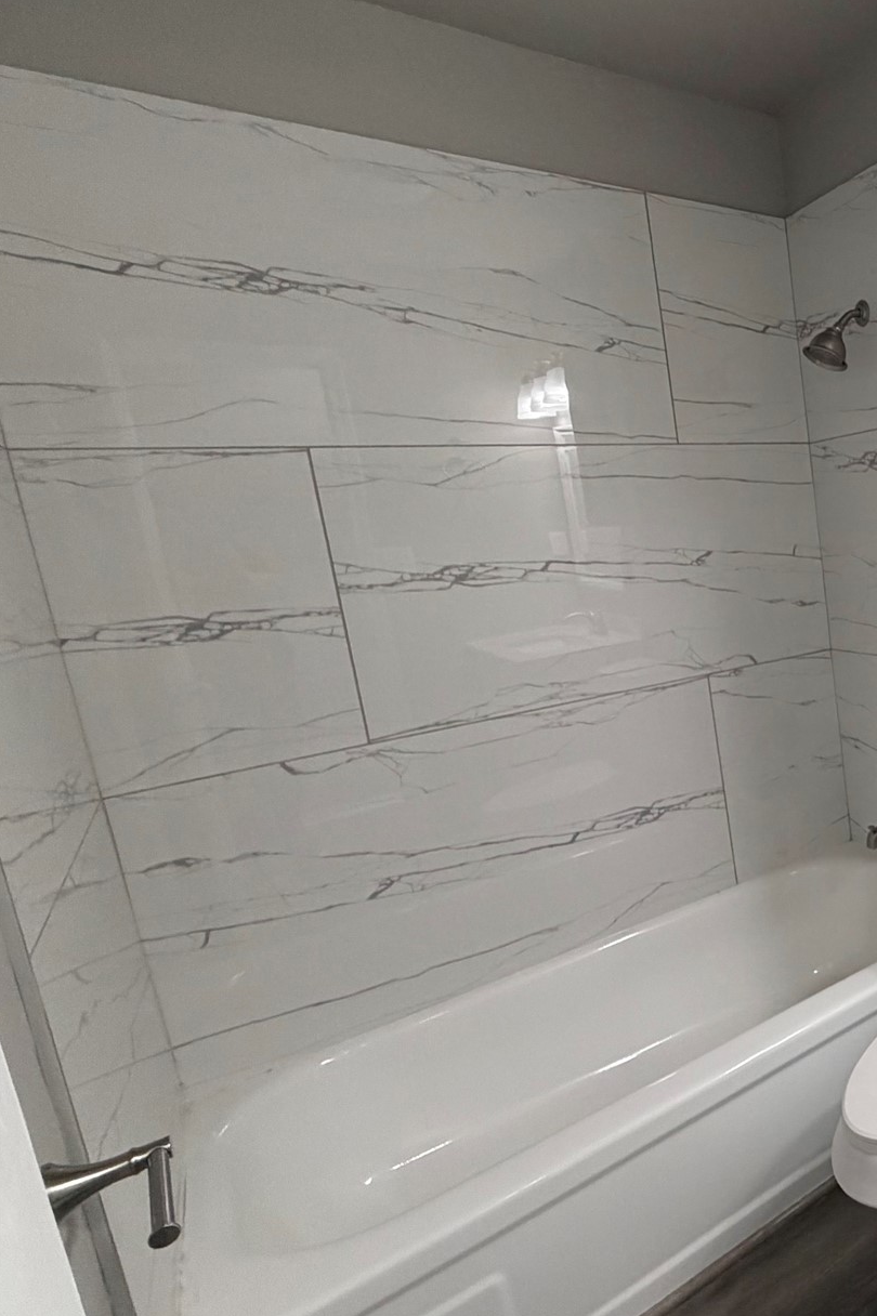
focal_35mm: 23
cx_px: 1033
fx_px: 841
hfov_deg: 40.3
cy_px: 635
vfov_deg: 76.1
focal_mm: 2.22
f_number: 2.2
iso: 250
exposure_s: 1/120
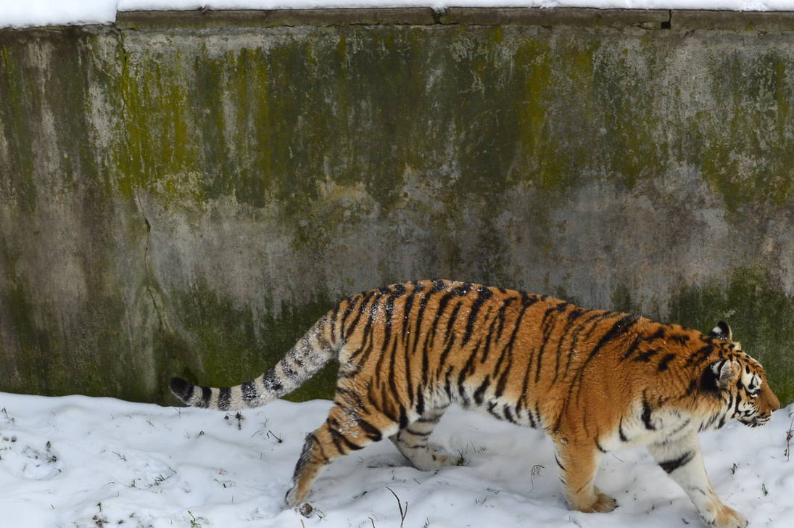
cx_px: 574
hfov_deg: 17.9
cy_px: 347
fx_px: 2512
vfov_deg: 12.0
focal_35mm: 114
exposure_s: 1/160
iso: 400
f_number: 9
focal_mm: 52
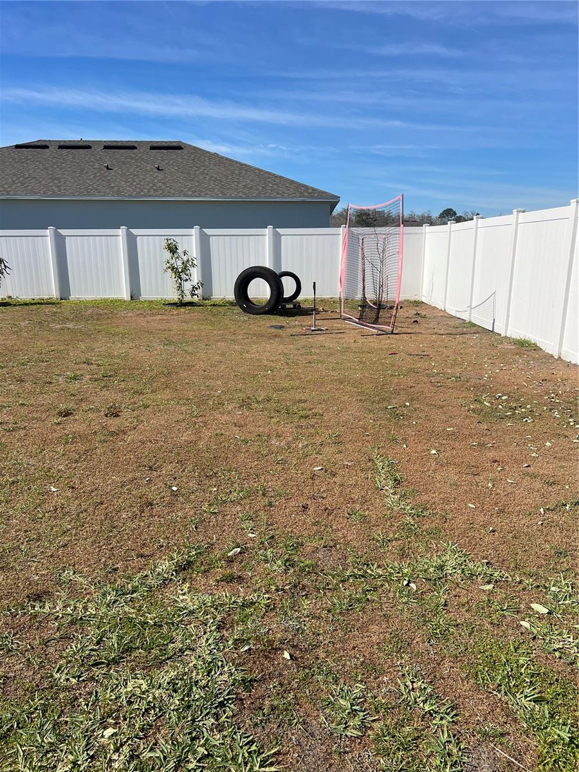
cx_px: 290
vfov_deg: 67.3
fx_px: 580
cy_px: 386
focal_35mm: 26
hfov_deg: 53.1
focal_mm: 5.7
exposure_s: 1/5319
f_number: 1.5
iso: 50
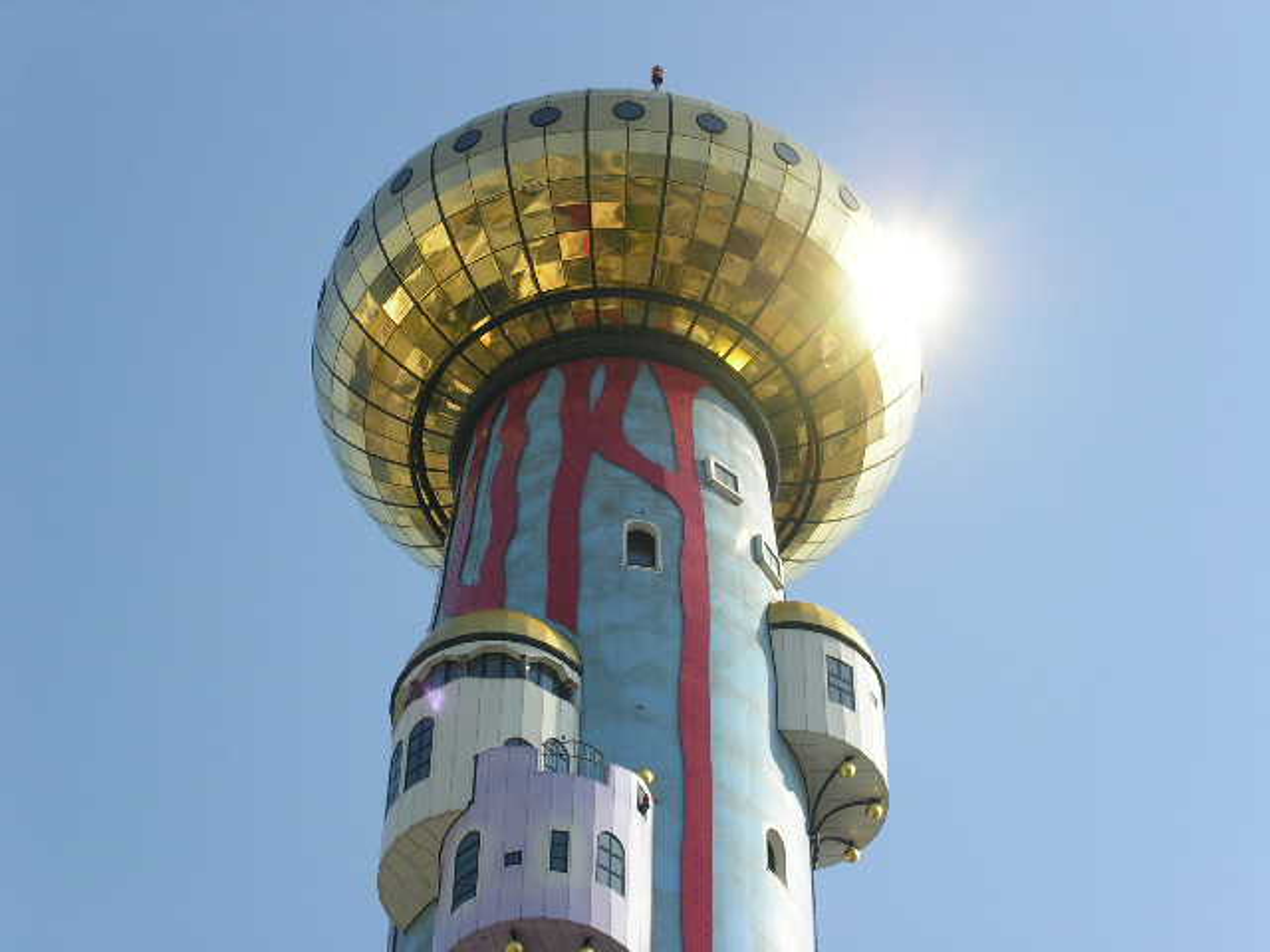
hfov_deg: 20.0
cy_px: 476
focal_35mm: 98
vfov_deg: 15.1
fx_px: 3595
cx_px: 635
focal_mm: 20.3
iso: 100
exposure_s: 1/750
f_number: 4.5
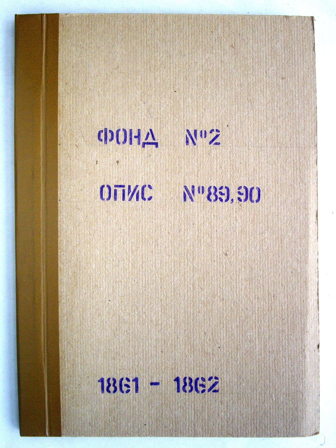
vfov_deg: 41.2
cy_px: 224
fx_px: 595
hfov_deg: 31.5
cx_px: 168
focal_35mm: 46
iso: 400
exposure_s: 1/160
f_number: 3.1
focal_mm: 9.6
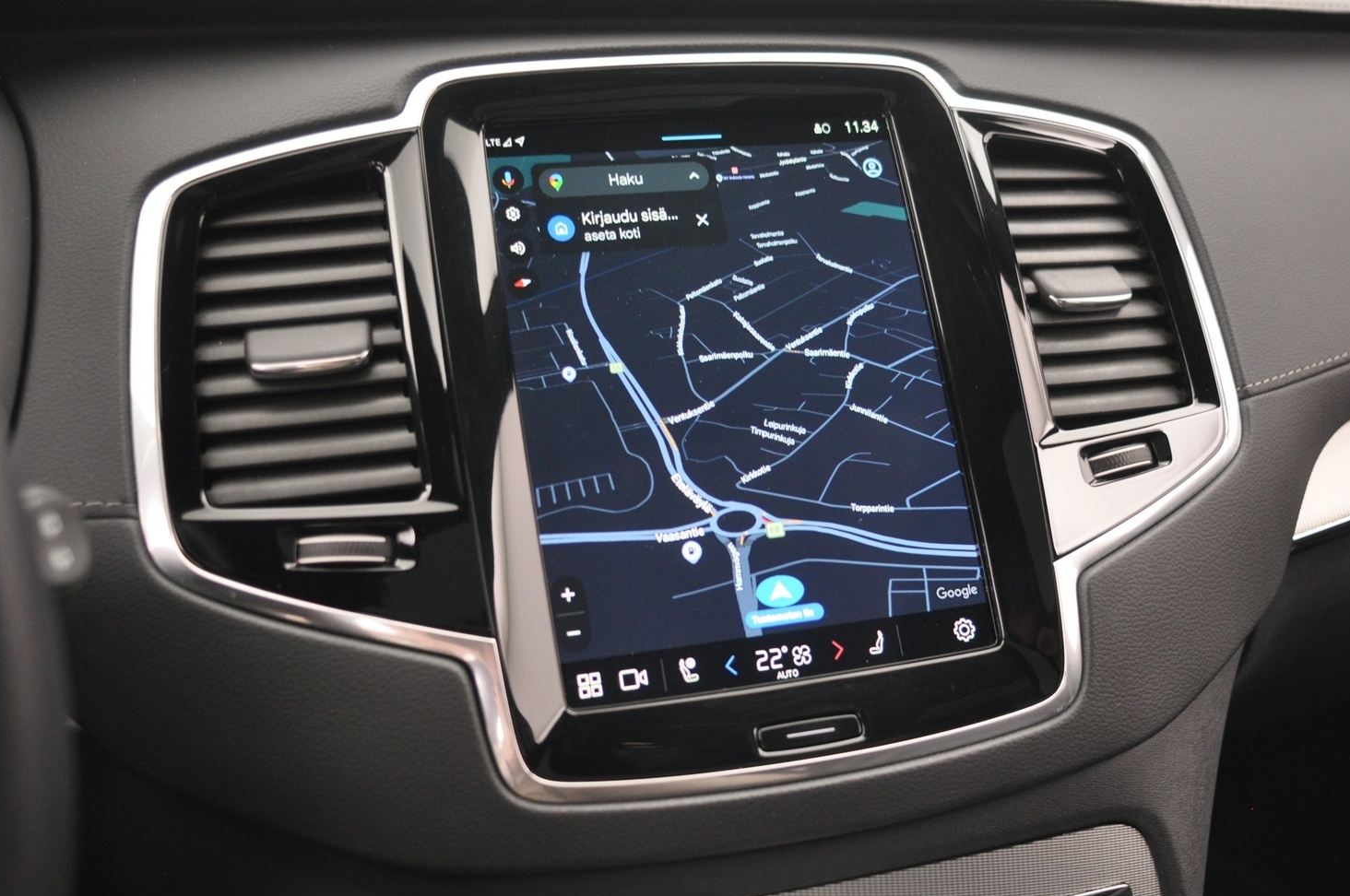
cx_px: 742
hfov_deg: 48.4
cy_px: 409
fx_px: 1498
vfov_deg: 33.3
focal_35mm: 40
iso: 900
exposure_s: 1/30
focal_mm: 24
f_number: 2.8
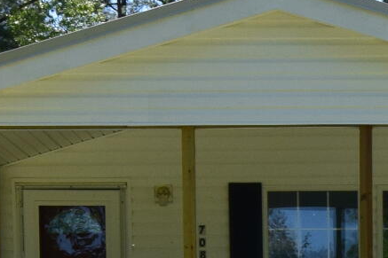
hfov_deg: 19.6
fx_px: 1110
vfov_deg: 12.3
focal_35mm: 103
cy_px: 442
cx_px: 315
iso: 400
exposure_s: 1/320
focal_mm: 10
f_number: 10
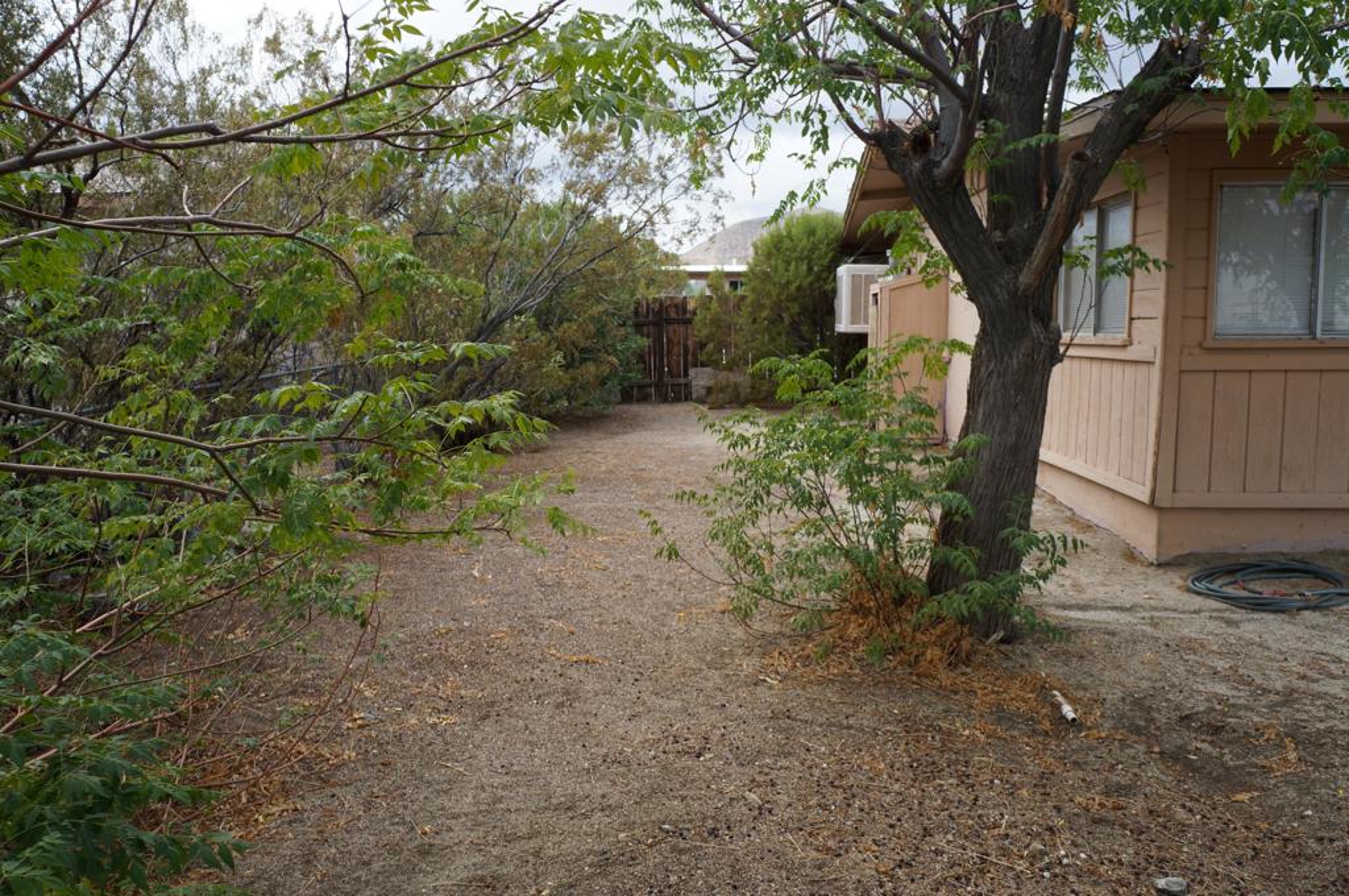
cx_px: 674
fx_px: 1010
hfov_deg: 67.4
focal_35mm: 27
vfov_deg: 47.8
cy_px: 448
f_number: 5.6
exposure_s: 1/320
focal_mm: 18
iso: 200
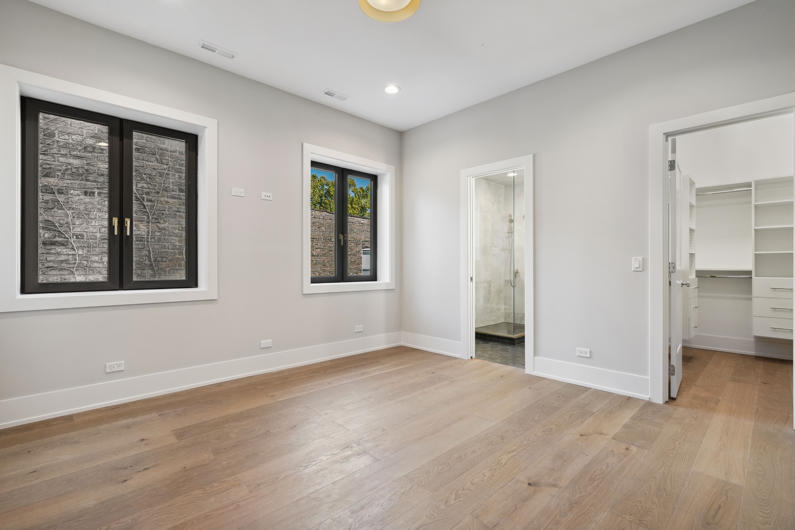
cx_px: 398
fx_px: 353
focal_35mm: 16
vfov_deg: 73.7
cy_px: 265
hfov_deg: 96.7
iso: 320
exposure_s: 1/25
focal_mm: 16
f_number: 8
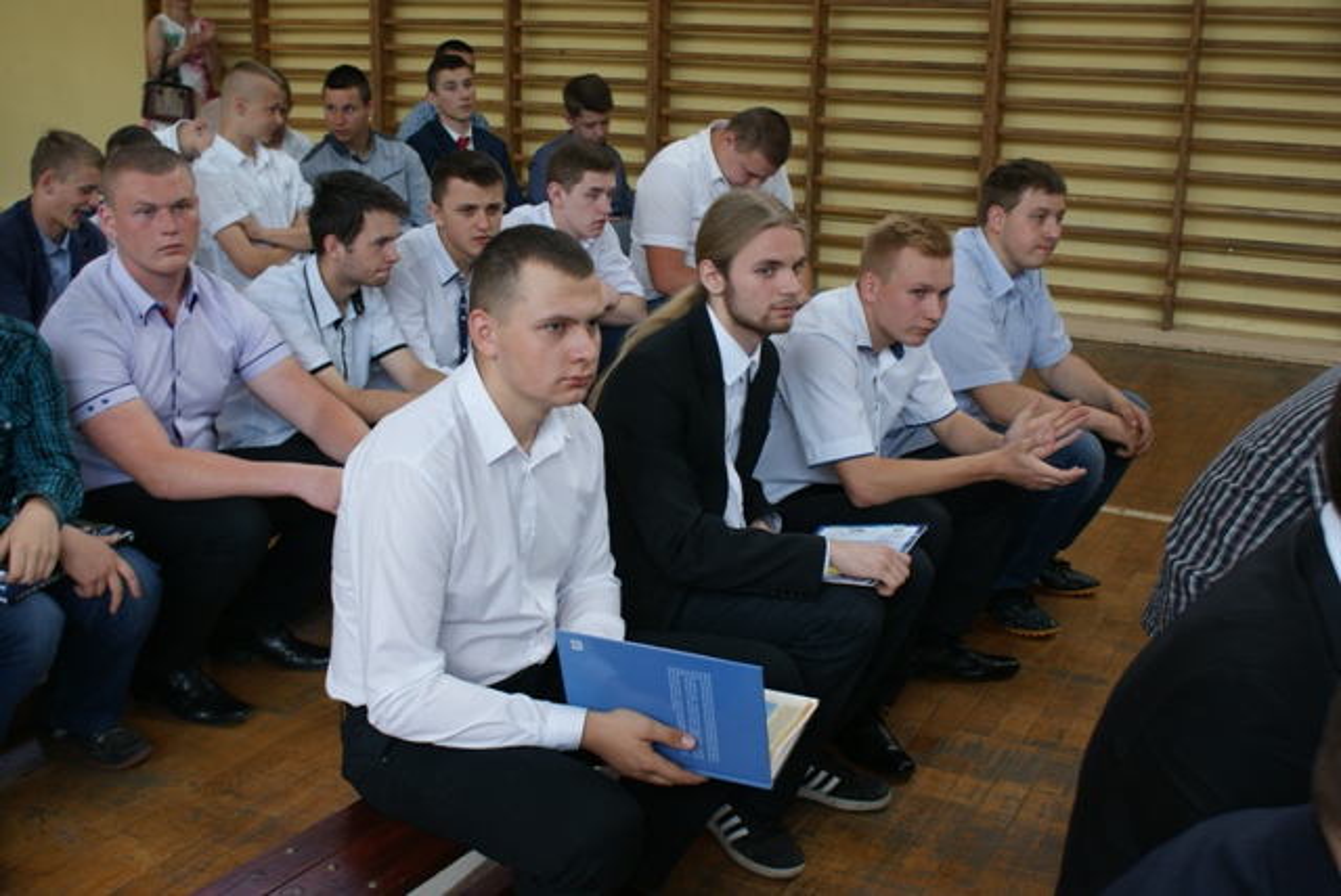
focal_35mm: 39
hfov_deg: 49.5
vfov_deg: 34.3
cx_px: 670
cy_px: 448
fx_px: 1454
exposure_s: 1/50
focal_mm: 26
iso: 100
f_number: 4.5
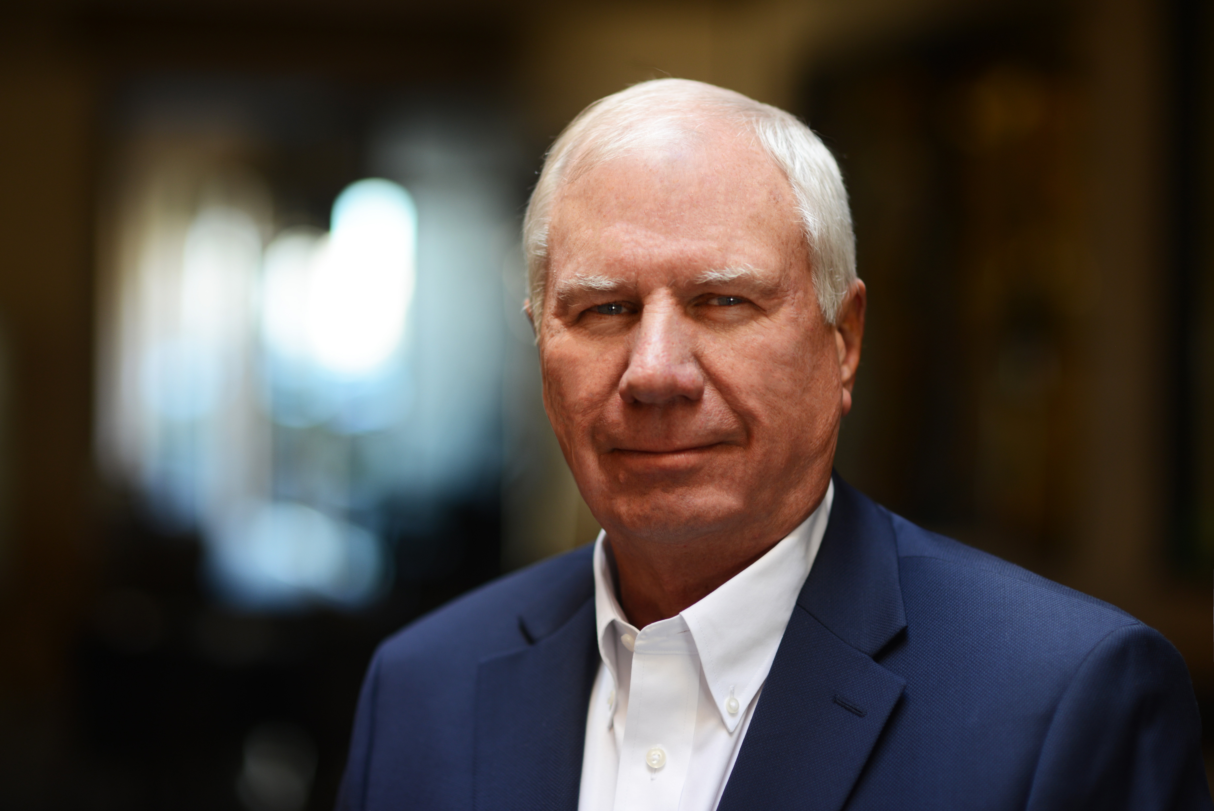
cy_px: 406
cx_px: 607
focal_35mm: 85
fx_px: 2867
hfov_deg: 23.9
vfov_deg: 16.1
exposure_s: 1/160
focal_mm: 85
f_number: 1.8
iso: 200
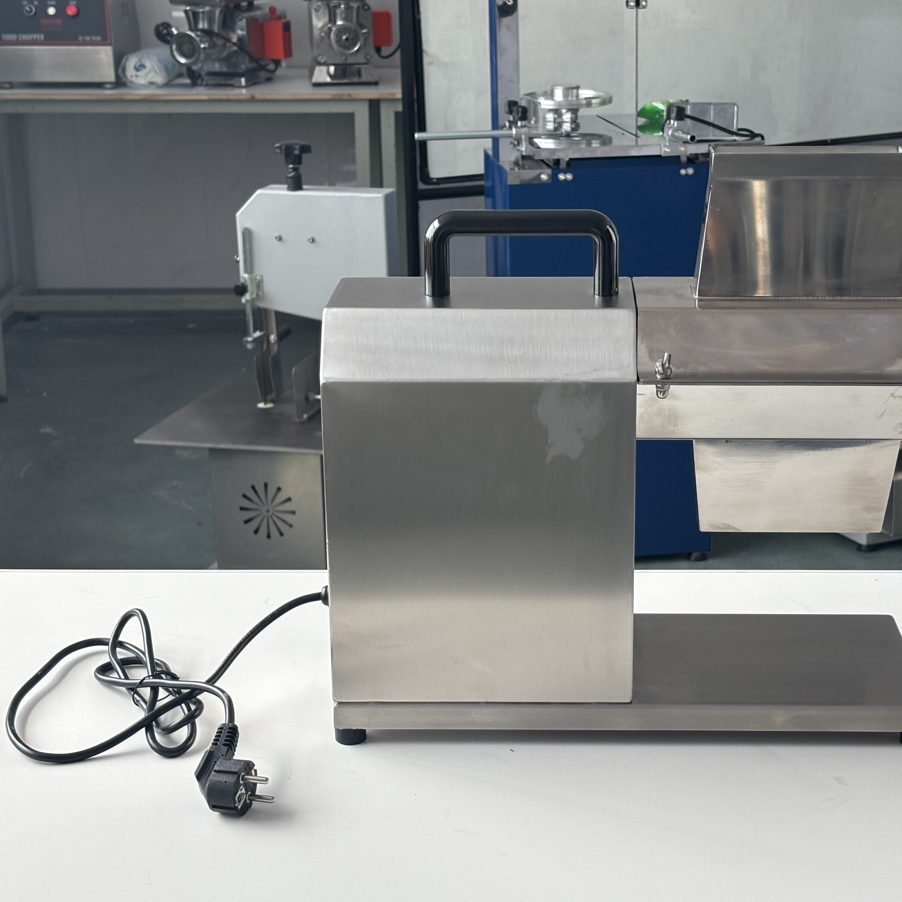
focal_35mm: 62
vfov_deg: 27.7
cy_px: 451
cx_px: 543
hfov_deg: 27.7
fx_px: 1828
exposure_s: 1/361
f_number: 1.6
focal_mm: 5.96
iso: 32
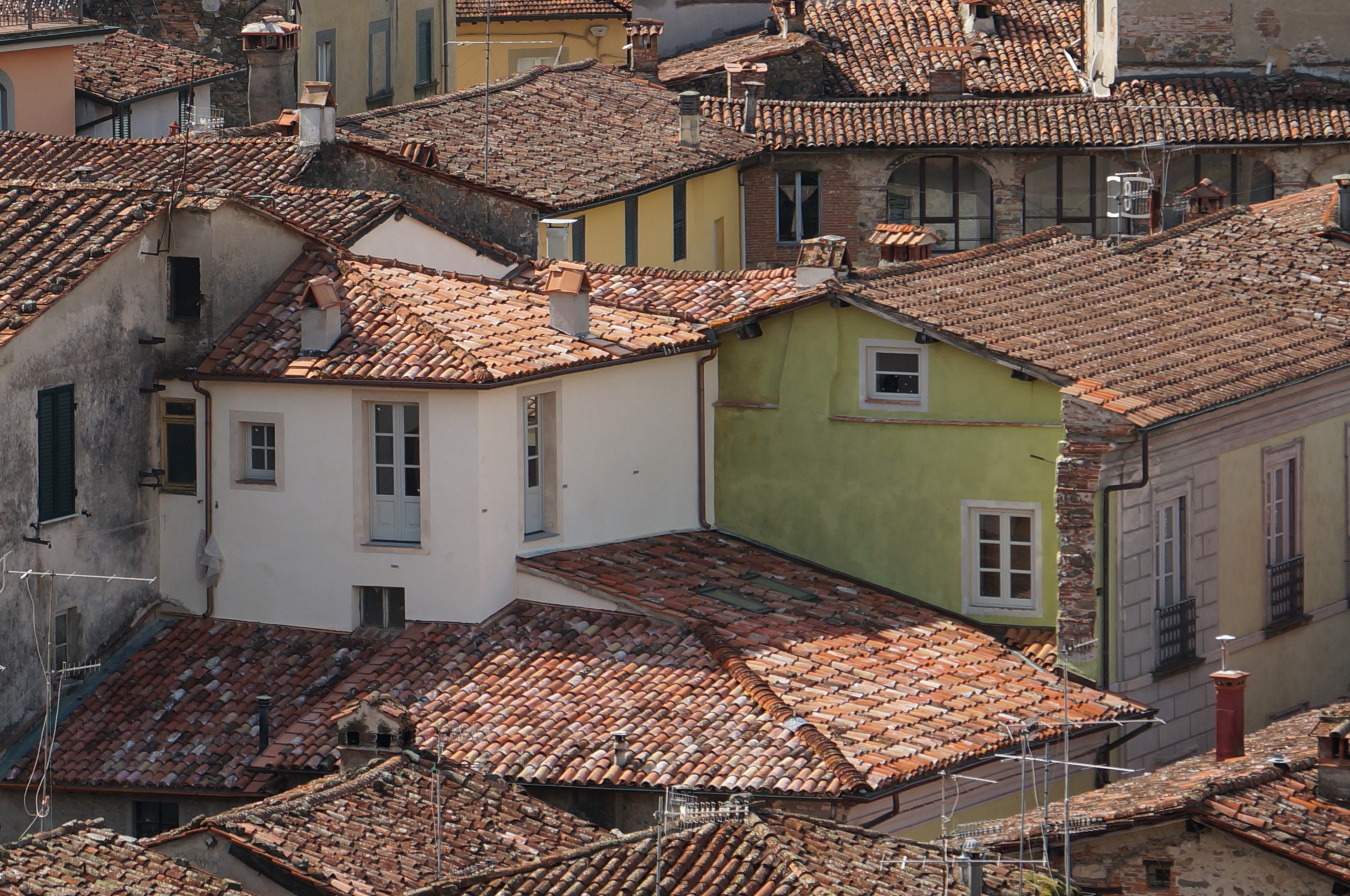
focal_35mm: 250
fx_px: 9364
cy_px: 388
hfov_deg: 8.2
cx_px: 439
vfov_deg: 5.5
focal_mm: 83
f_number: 5.6
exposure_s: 1/160
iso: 160
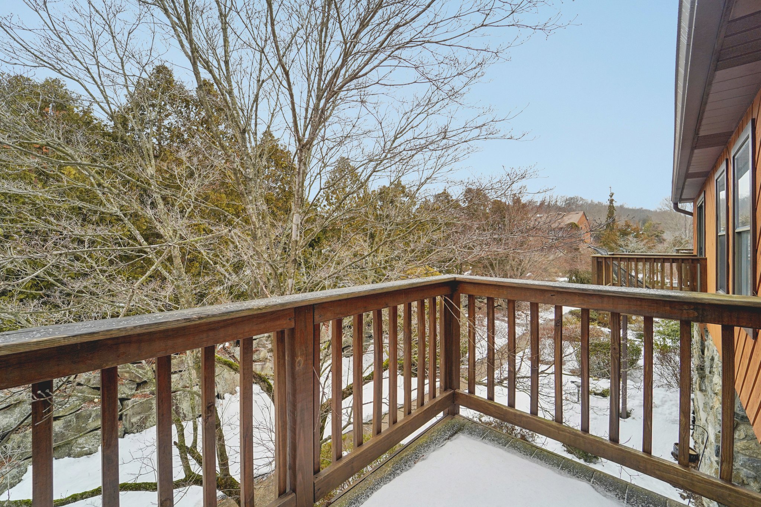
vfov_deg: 81.2
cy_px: 254
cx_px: 380
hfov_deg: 104.3
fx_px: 296
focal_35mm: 14
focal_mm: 14
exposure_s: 1/125
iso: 400
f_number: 8
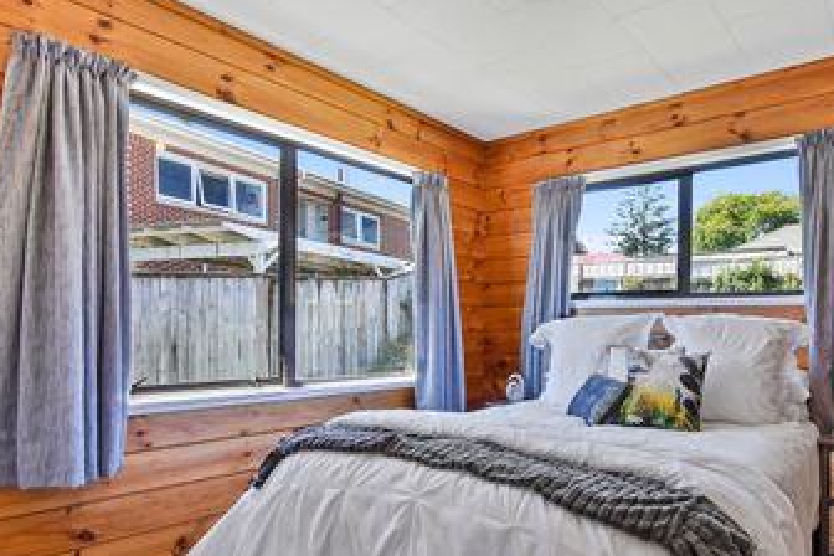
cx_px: 534
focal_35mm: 21
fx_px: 486
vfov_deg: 58.9
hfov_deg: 79.3
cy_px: 339
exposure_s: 1/5
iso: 400
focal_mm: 10
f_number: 10
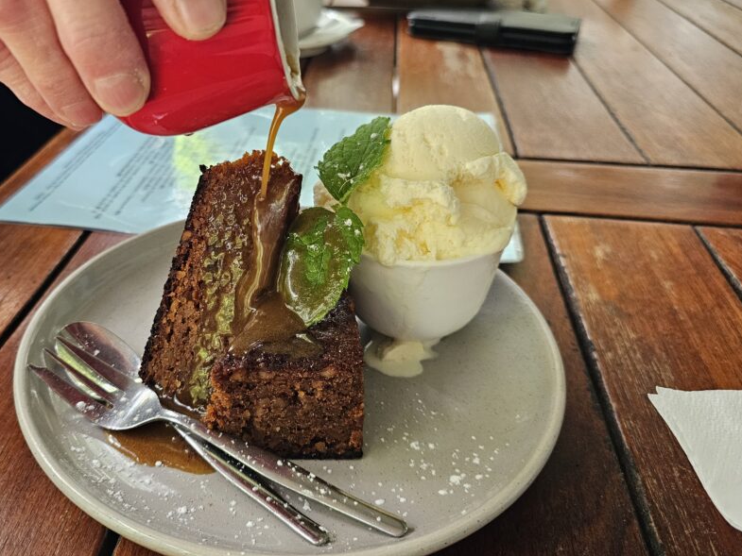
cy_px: 240
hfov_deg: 59.1
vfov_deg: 46.7
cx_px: 272
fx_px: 643
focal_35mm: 30
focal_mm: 6.3
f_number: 1.7
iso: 320
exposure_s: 1/100
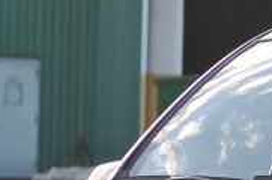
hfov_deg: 3.8
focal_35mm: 527
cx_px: 690
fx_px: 3975
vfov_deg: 2.6
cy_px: 88
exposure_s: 1/800
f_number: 2.8
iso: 400
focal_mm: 62
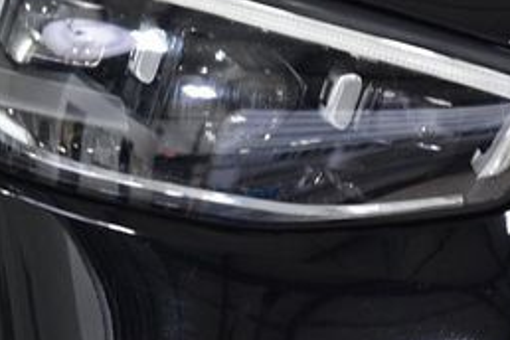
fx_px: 3683
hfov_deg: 7.9
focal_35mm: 260
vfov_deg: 5.3
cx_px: 247
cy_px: 120
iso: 1600
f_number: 6.3
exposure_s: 1/30
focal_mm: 70
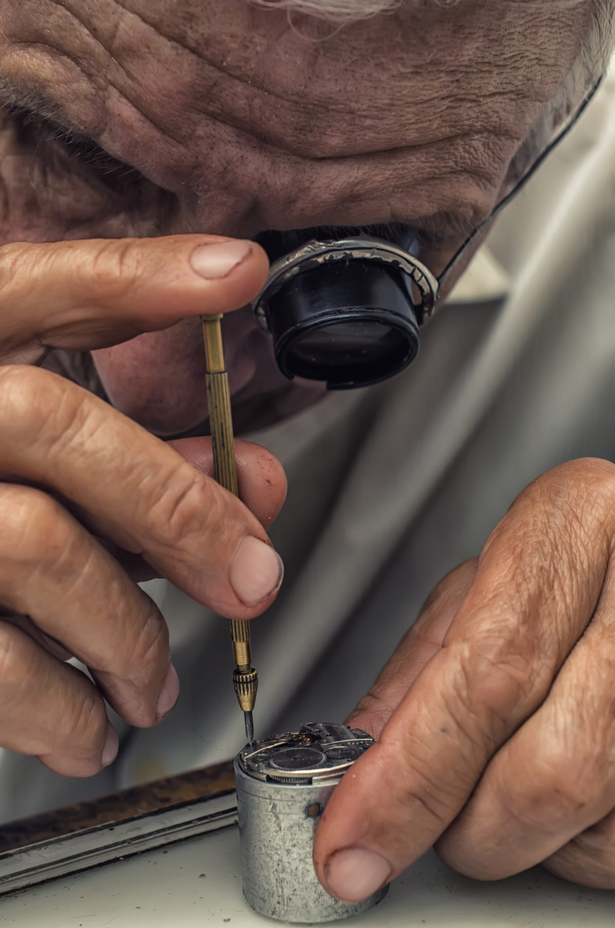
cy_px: 464
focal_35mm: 60
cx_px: 308
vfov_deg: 33.5
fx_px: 1544
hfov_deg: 22.5
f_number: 7.1
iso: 160
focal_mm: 40
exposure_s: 1/160
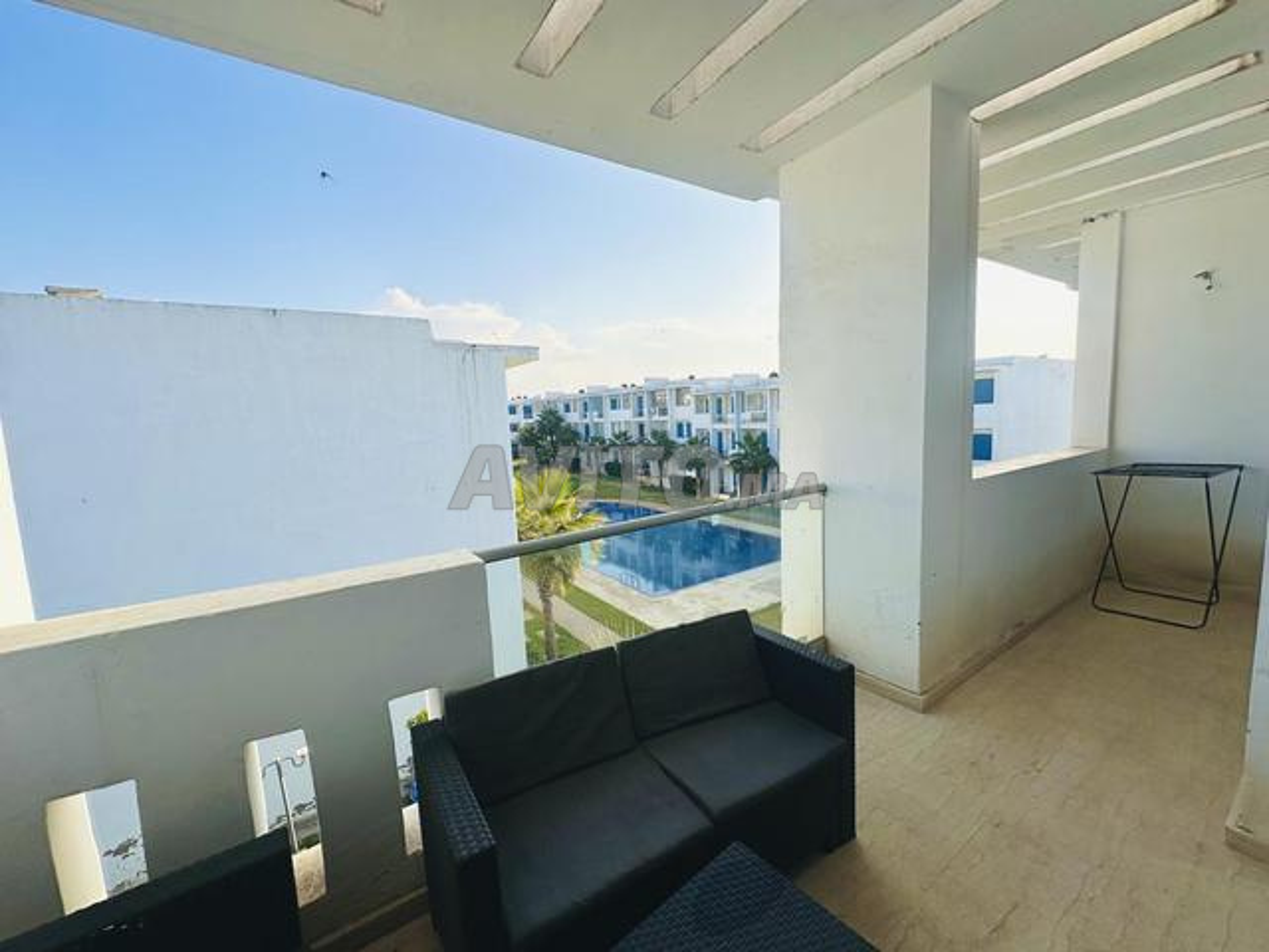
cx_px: 634
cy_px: 476
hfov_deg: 102.1
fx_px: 513
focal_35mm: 14
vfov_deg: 85.7
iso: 40
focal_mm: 2.22
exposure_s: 1/1416
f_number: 2.2
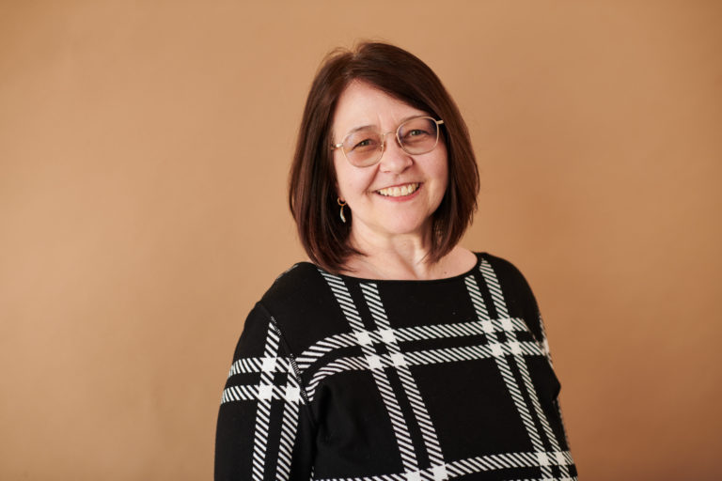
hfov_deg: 23.9
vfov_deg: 16.1
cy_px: 240
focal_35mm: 85
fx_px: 1705
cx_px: 361
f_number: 2.8
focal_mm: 85
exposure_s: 1/200
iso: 320
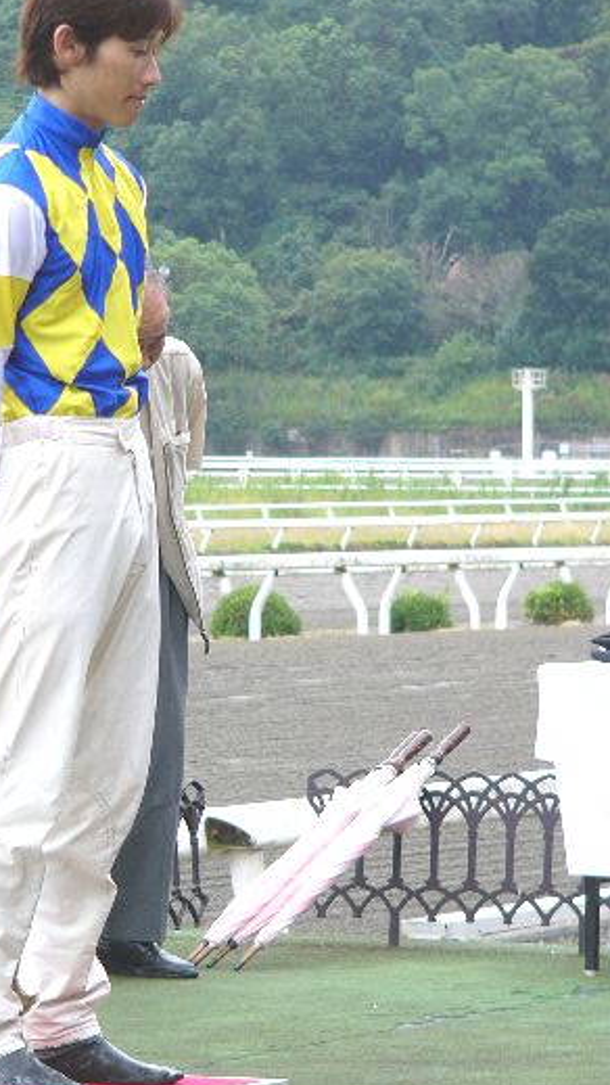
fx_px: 6181
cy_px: 544
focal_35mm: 215
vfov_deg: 10.0
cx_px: 111
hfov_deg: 5.6
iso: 50
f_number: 2.8
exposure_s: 1/60
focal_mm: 26.7
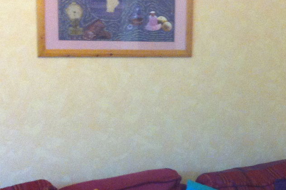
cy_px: 155
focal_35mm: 92
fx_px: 731
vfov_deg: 14.8
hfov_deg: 21.7
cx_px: 246
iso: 250
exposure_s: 1/15
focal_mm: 3.85
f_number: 2.8
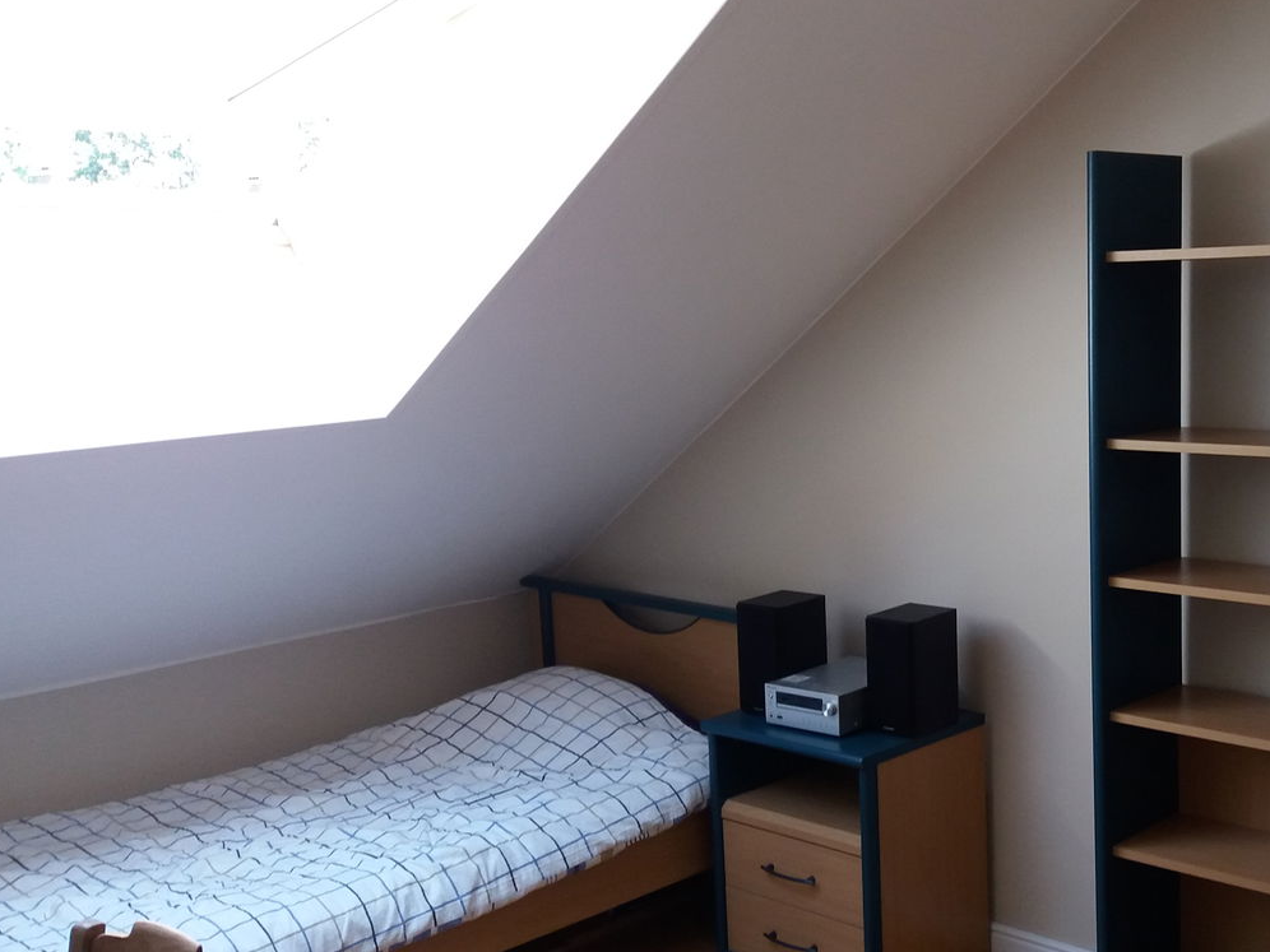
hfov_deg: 41.2
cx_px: 905
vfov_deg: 32.1
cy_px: 534
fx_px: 1651
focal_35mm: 45
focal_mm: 3.7
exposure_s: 1/100
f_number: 1.9
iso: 100
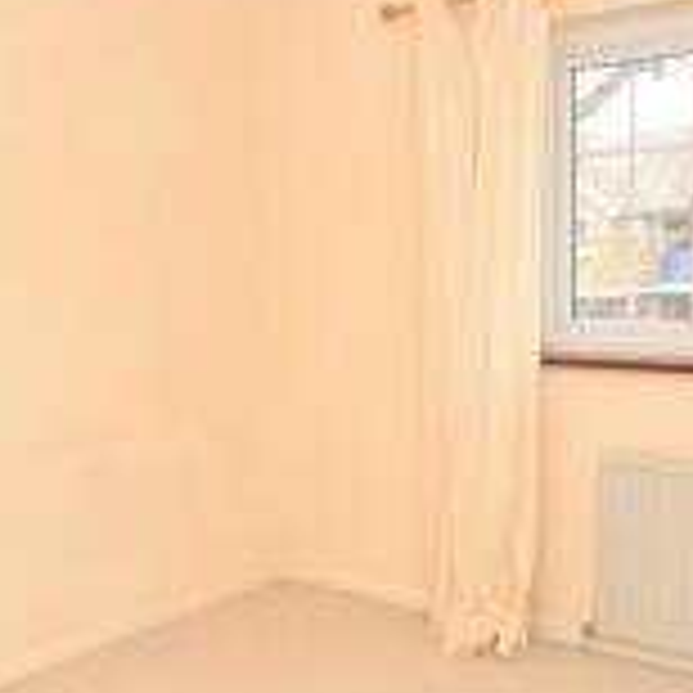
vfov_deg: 38.7
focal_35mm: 43
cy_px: 434
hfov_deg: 38.9
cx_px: 342
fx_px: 981
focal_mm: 11
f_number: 4.5
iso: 560
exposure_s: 1/60
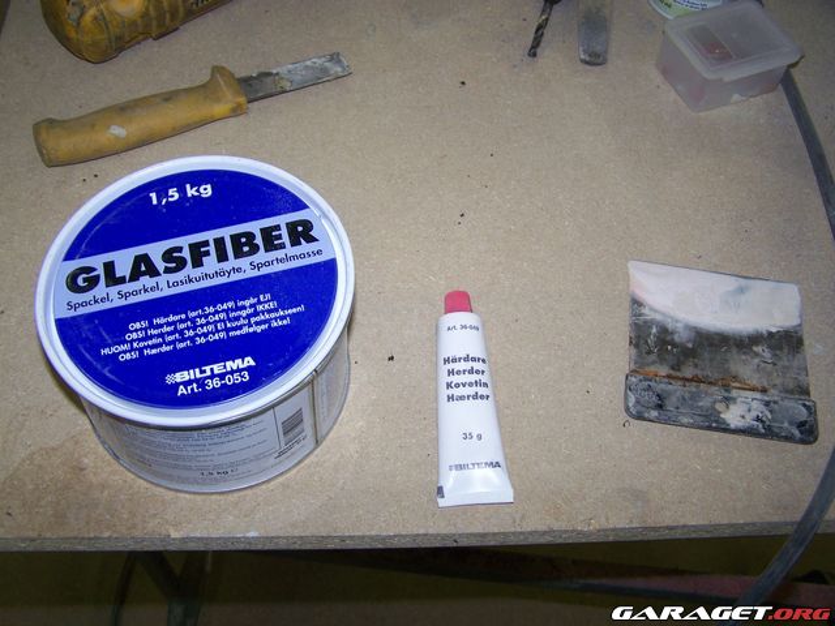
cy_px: 313
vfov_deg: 37.7
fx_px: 917
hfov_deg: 49.0
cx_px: 418
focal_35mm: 38
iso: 80
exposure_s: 1/60
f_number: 2.8
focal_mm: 6.3
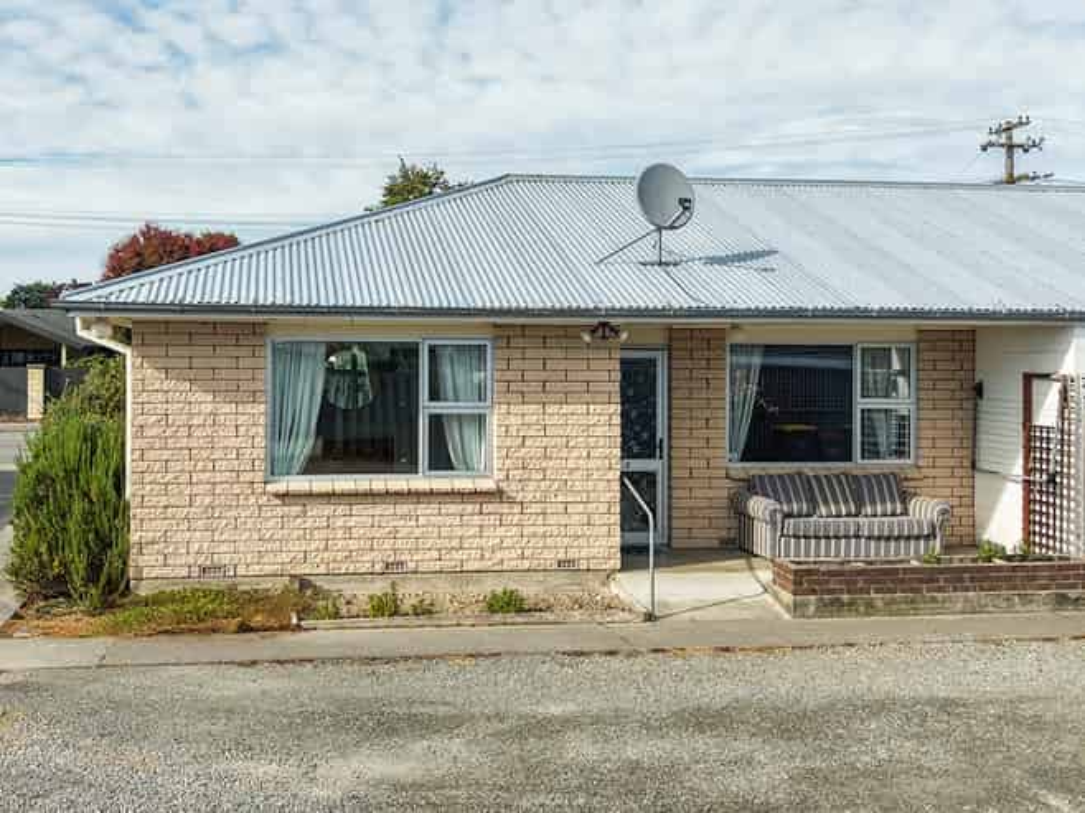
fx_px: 752
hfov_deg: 71.6
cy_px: 406
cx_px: 542
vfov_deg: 56.8
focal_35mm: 24
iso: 200
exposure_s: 1/5000
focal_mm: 8.67
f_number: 1.8
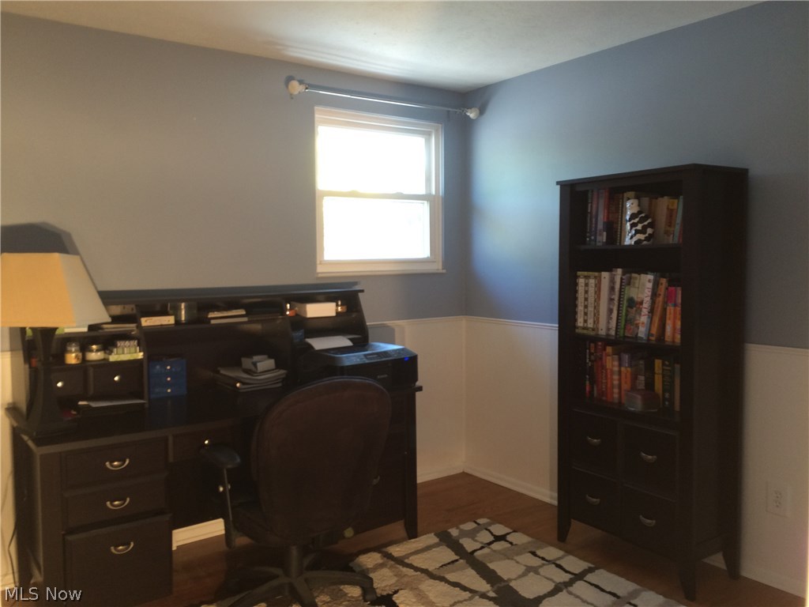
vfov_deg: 48.2
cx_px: 404
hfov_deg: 61.7
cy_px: 304
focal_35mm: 29
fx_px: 678
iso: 64
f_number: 2.2
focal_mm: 4.15
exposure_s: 1/30
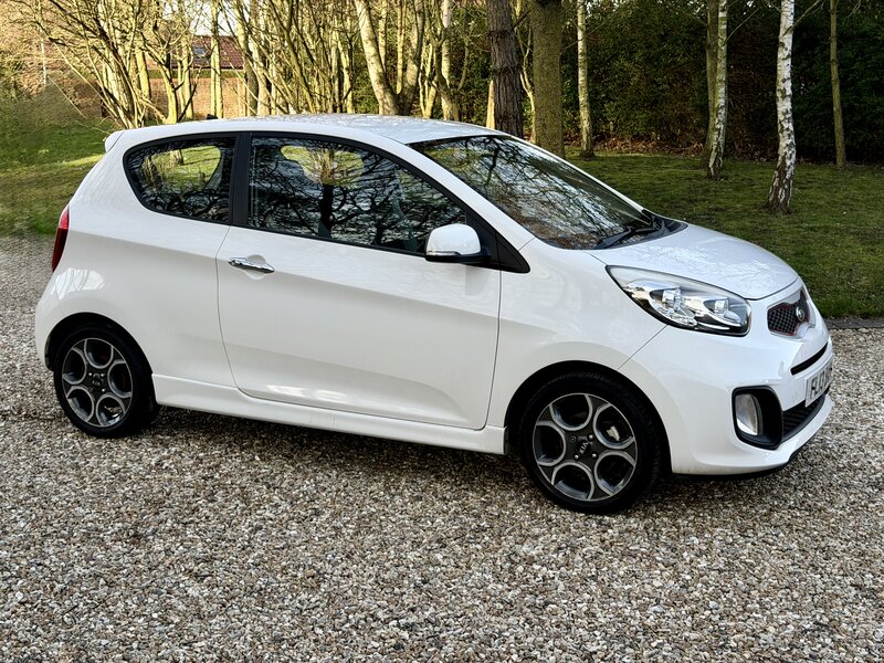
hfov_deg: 39.7
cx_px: 442
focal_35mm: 48
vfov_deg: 30.3
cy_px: 332
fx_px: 1226
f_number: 1.78
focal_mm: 6.76
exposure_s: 1/545
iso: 64
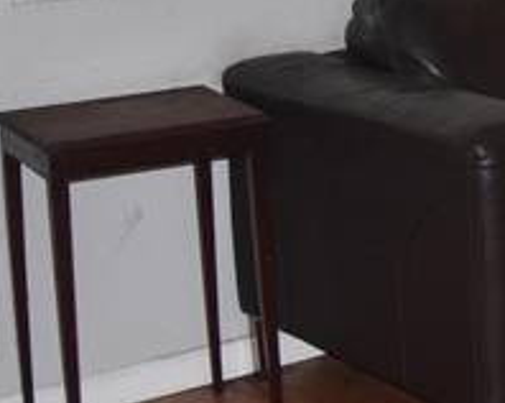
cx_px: 1079
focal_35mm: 131
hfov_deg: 12.5
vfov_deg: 11.5
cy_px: -115
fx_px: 1956
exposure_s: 1/60
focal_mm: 18
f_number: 4
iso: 800
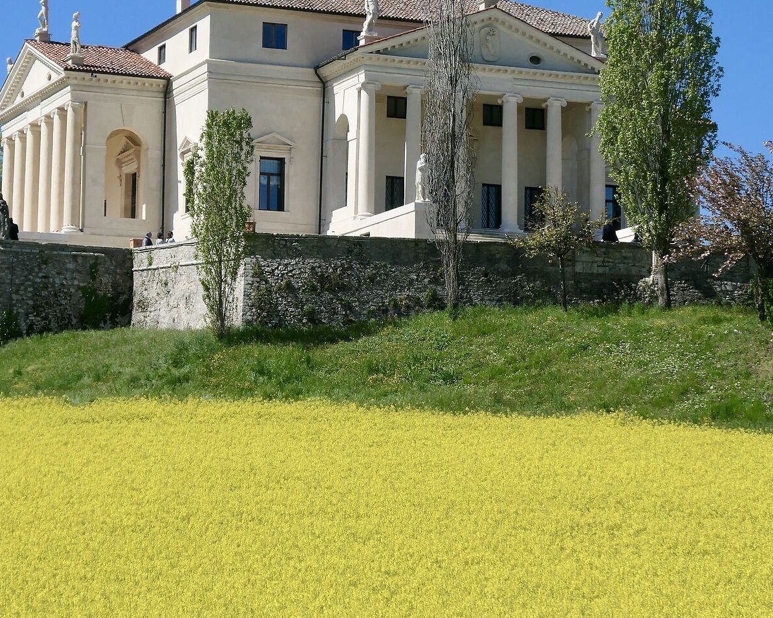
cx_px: 327
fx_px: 2974
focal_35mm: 130
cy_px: 226
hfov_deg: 14.8
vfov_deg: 11.9
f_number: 6.3
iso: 200
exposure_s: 1/1000
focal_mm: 25.2
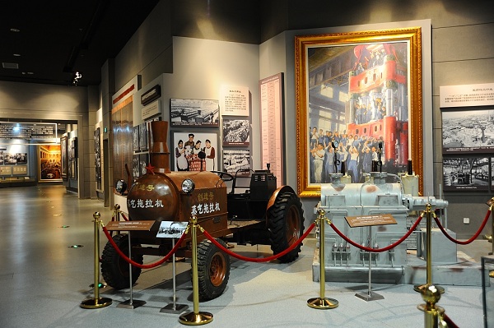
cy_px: 164
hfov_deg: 55.8
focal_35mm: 34
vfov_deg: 38.8
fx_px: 466
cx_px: 247
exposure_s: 1/40
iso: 800
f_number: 3.2
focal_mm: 34
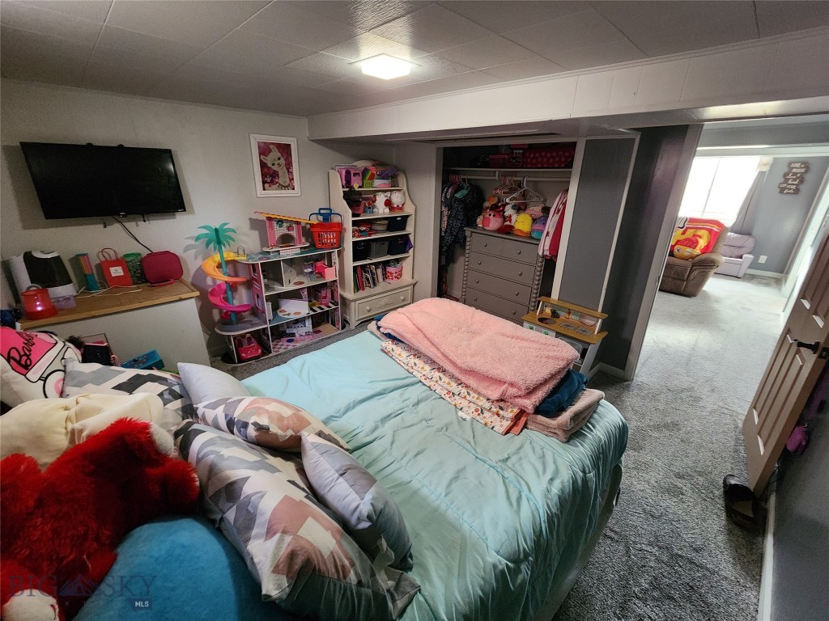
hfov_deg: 106.2
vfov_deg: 89.9
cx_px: 414
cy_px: 310
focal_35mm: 13
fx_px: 311
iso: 640
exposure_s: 1/30
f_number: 2.2
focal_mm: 2.2
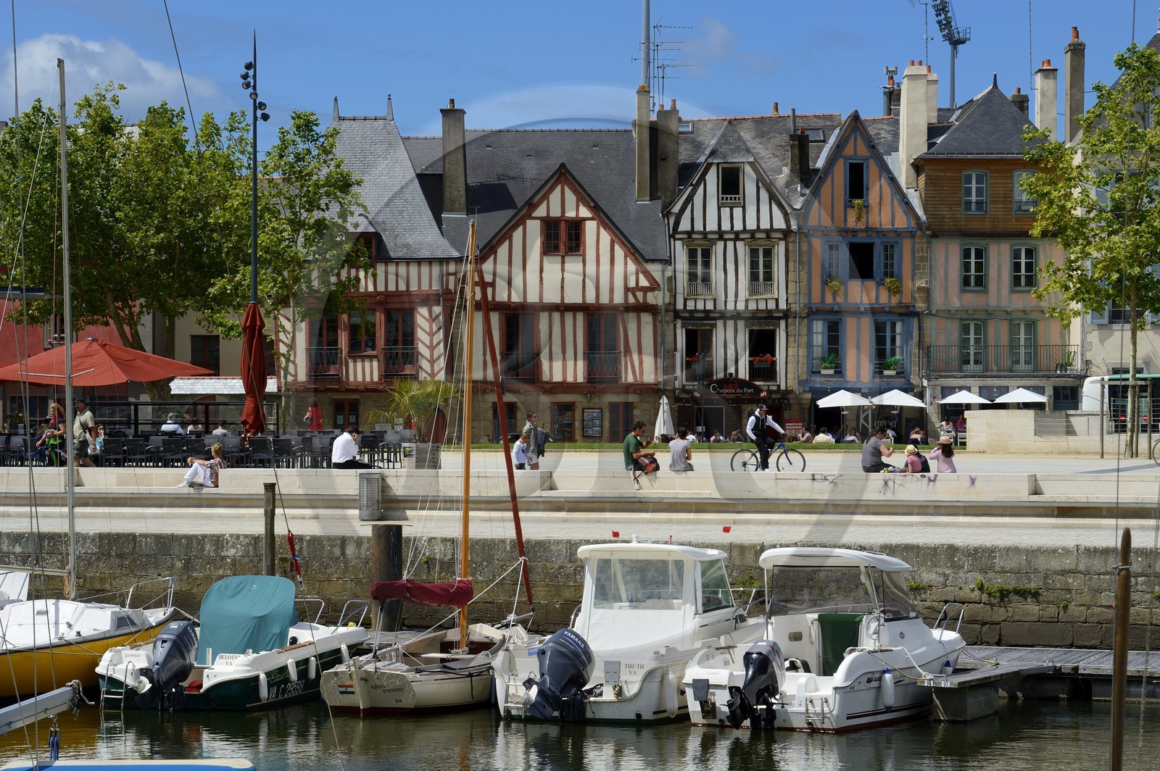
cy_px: 386
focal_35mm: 105
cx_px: 580
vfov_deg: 13.0
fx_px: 3380
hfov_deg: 19.5
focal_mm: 105
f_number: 16
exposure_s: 1/200
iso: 200
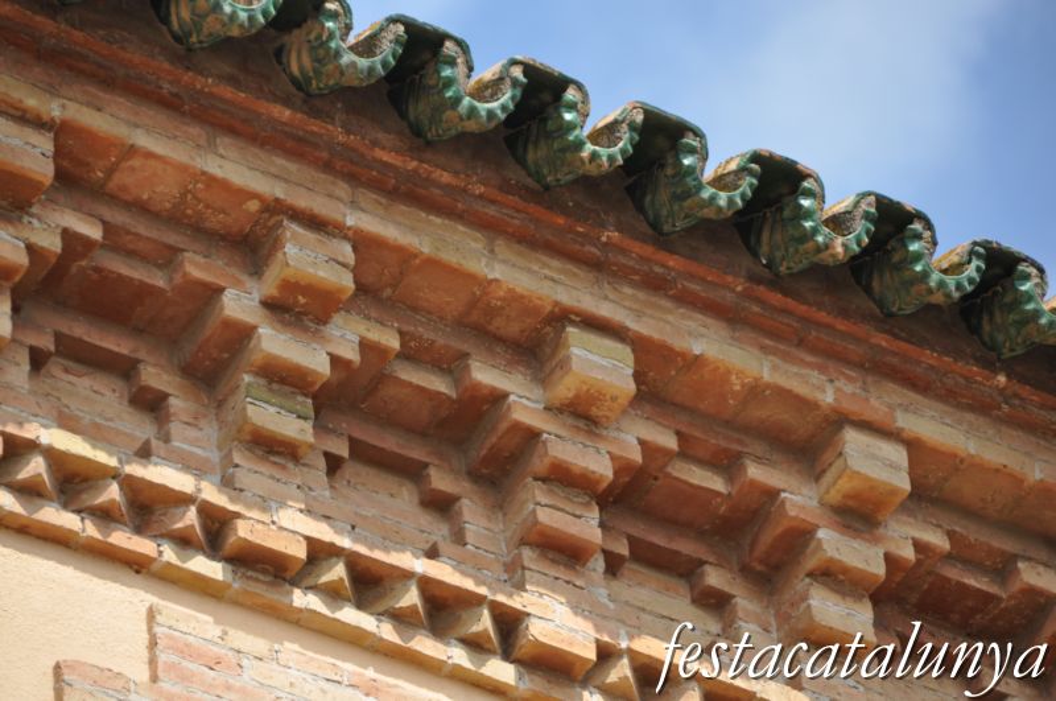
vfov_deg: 4.6
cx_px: 528
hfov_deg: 6.9
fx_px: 8787
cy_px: 350
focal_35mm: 300
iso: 200
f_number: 5.6
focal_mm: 200
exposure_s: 1/500
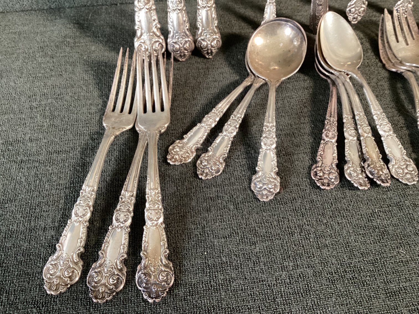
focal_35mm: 31
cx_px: 210
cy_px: 157
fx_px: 375
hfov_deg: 58.3
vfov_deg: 45.4
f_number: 2.4
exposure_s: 1/60
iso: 320
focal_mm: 3.3
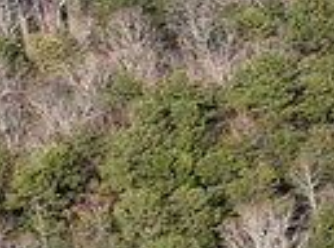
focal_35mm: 191
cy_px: 35
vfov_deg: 7.7
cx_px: 1194
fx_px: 1838
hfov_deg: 7.9
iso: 110
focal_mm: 12.29
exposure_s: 1/200
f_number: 2.8
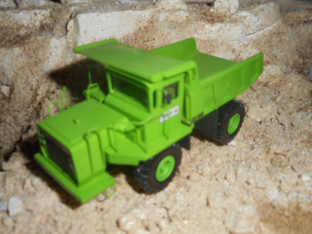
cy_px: 117
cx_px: 156
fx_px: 306
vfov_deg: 41.8
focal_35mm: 34
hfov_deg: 54.0
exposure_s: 1/30
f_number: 4.2
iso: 80
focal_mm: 6
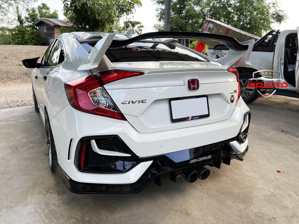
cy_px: 112
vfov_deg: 53.1
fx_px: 225
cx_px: 150
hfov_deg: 67.3
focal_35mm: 26
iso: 32
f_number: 1.6
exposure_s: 1/208
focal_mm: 5.1
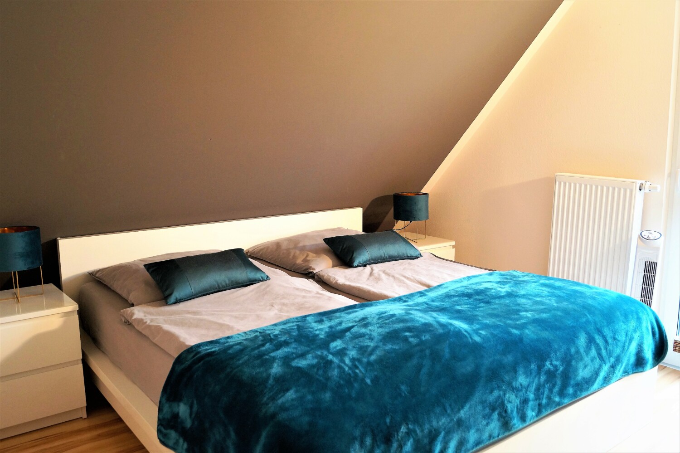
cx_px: 340
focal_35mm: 30
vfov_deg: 43.6
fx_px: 566
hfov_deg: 61.9
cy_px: 226
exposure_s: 1/160
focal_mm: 20
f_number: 4
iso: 800
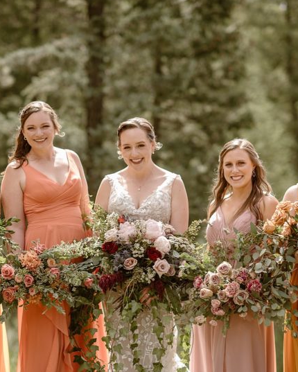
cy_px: 233
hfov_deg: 10.2
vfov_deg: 12.7
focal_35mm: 152
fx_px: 1675
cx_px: 140
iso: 200
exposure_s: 1/2000
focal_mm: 85
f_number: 2
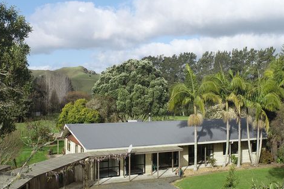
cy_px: 89
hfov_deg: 49.6
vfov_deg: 34.2
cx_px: 136
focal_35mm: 39
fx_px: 308
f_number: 5.6
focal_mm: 8.8
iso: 100
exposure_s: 1/400
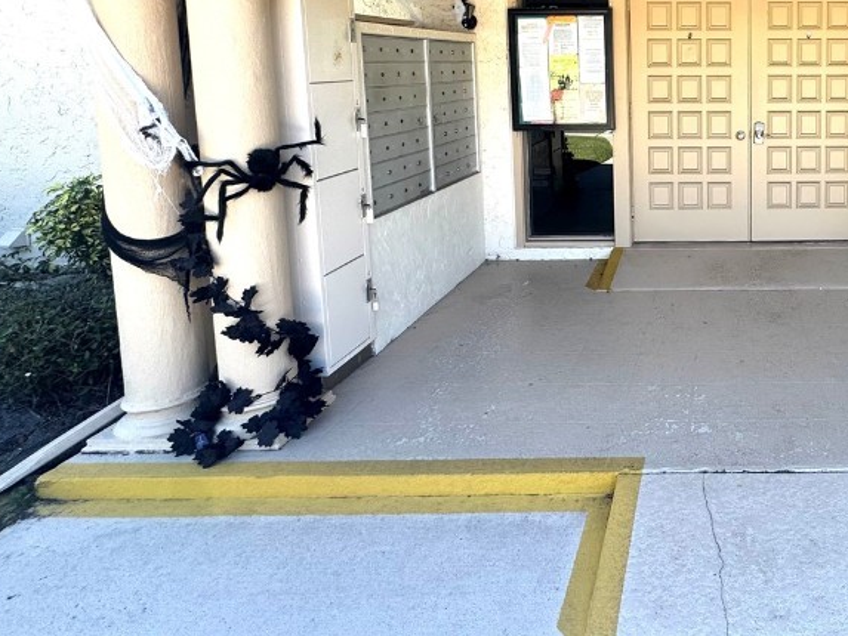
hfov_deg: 60.6
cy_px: 117
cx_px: 736
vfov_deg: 51.1
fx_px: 613
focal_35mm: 25
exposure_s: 1/286
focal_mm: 2.22
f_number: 2.2
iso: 40
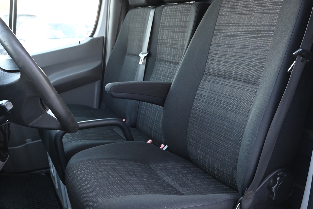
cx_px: 128
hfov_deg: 47.2
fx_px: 356
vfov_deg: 32.6
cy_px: 97
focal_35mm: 41
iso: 2000
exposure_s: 1/60
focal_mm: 24
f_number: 9
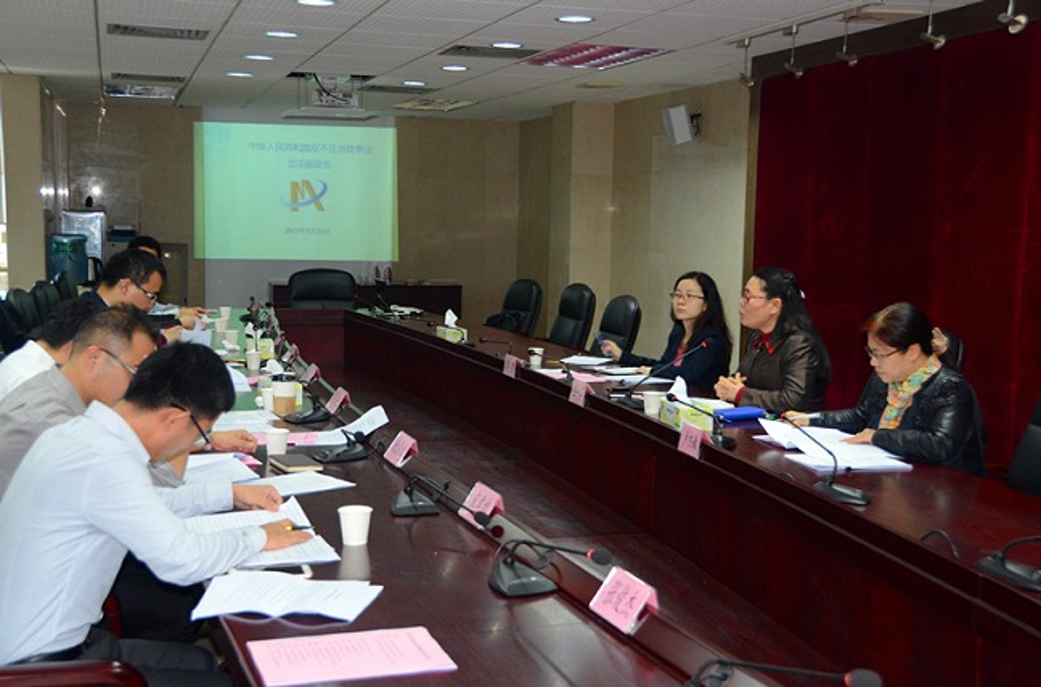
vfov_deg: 27.9
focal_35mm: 48
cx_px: 520
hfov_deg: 41.2
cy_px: 344
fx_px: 1384
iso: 800
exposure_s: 1/60
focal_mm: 32
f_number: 5
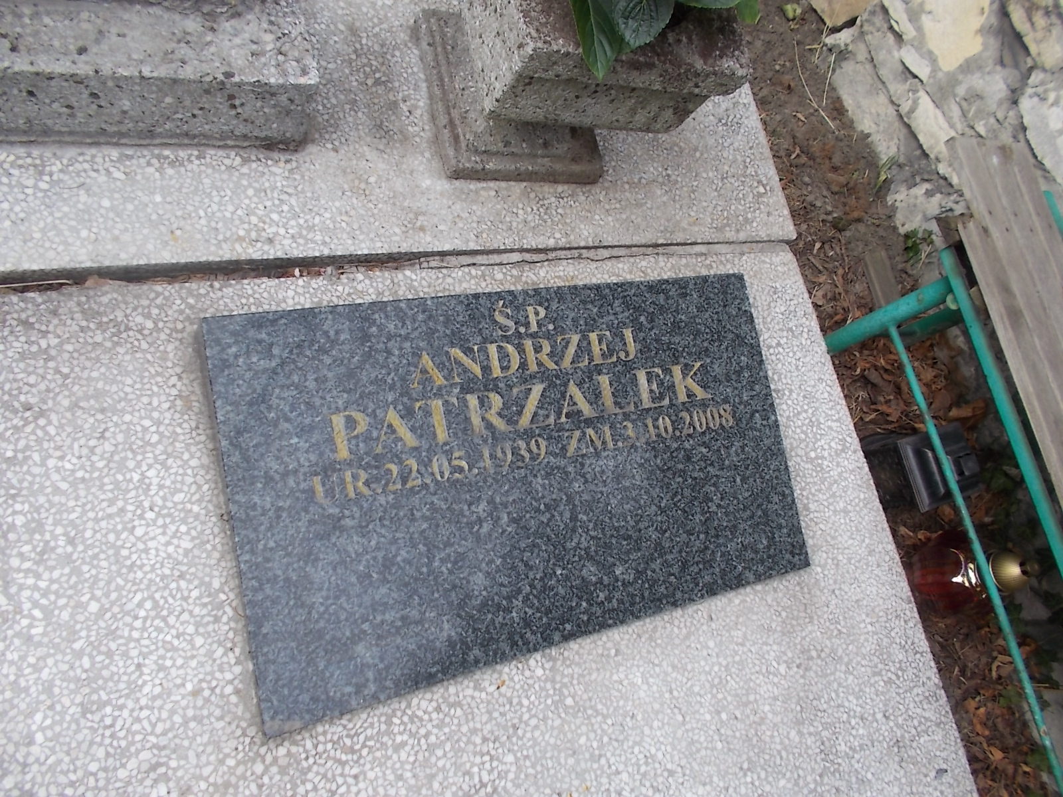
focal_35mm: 26
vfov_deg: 53.1
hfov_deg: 67.3
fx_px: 798
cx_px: 532
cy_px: 398
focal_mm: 4.6
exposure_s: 1/400
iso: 80
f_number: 3.2
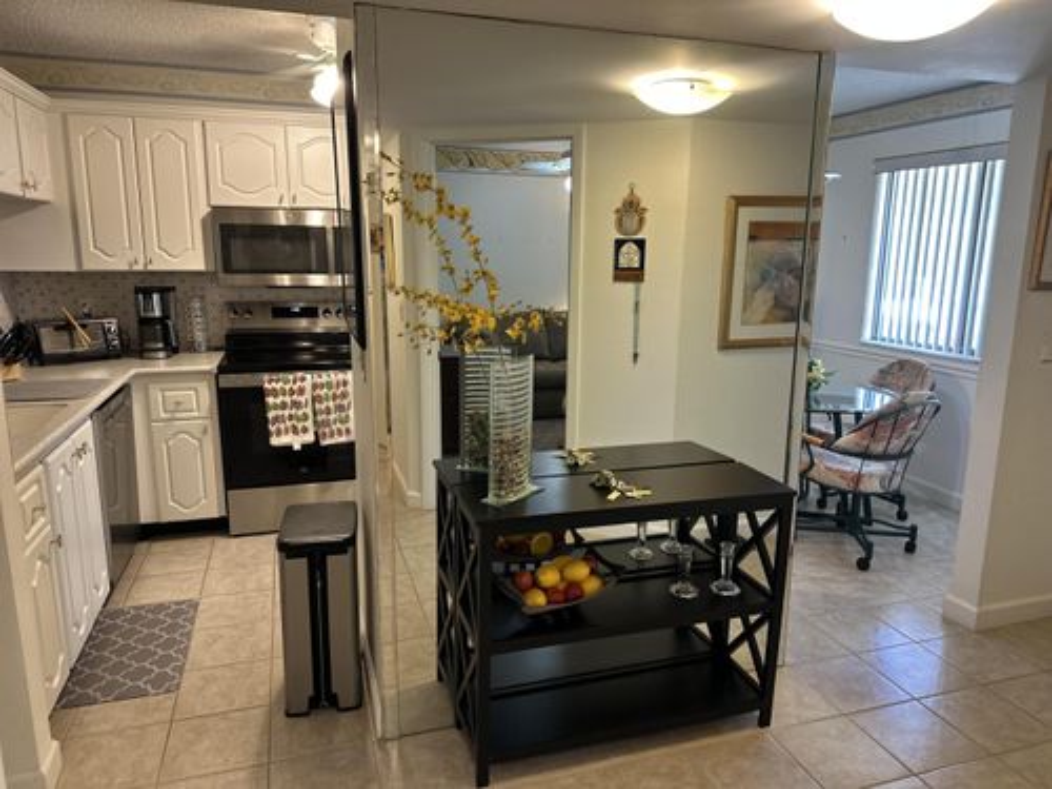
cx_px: 526
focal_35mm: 24
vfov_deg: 56.8
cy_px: 394
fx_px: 729
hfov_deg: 71.6
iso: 160
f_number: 1.78
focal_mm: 6.86
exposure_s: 1/60
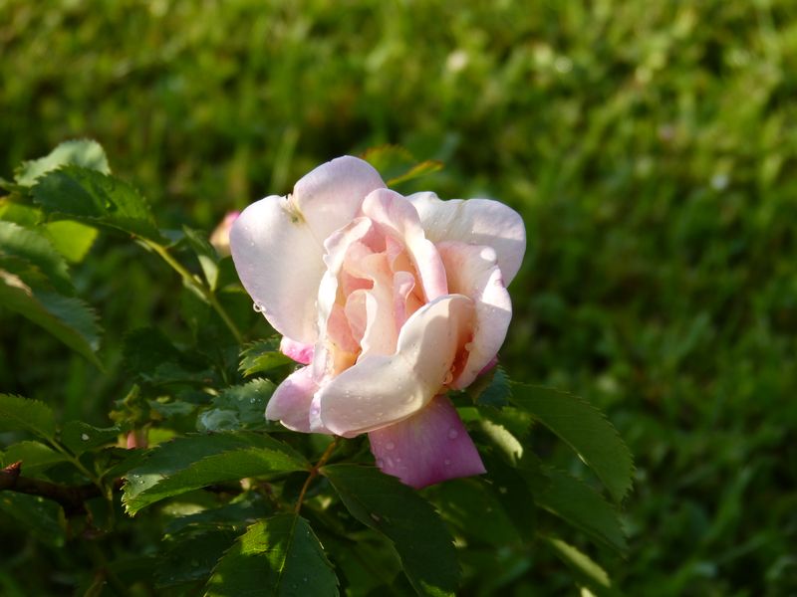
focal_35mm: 105
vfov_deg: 14.1
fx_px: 2418
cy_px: 298
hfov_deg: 18.7
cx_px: 398
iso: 100
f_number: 4
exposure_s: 1/400
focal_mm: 19
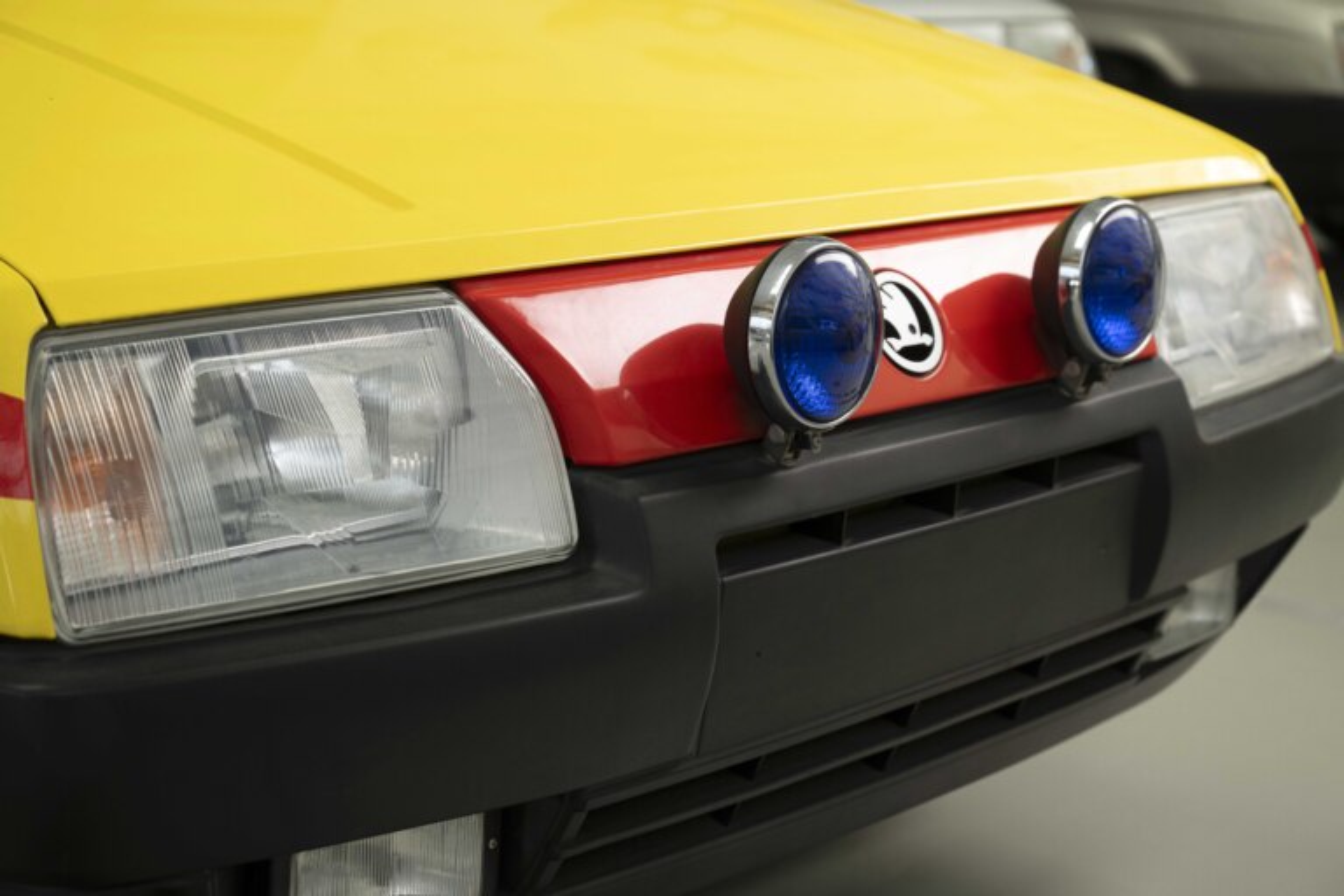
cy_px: 448
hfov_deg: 28.8
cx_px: 672
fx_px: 2613
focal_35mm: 70
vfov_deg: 19.5
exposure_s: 1/30
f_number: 5
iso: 500
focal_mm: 70
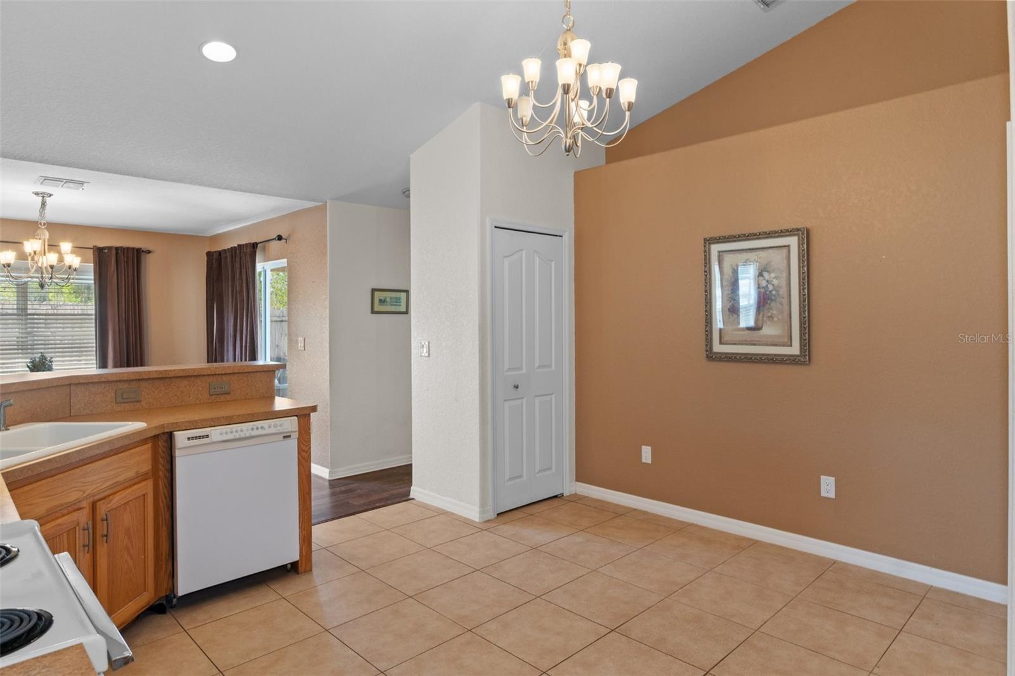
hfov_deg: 81.2
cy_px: 338
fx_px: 592
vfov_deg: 59.5
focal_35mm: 21
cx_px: 508
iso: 250
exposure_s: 1.5
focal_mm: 14
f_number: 8
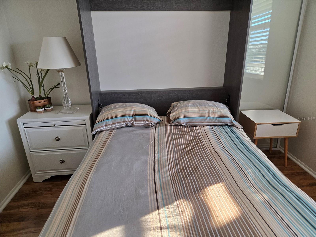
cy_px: 118
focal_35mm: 23
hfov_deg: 73.9
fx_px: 210
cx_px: 158
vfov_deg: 58.9
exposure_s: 1/180
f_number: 1.8
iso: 200
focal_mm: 5.4
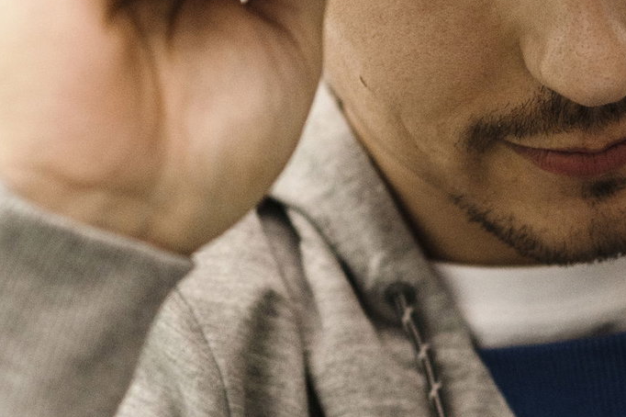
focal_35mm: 299
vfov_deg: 4.6
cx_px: 556
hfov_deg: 6.9
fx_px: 5200
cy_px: 152
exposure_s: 1/800
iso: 1250
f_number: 2.8
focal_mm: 85
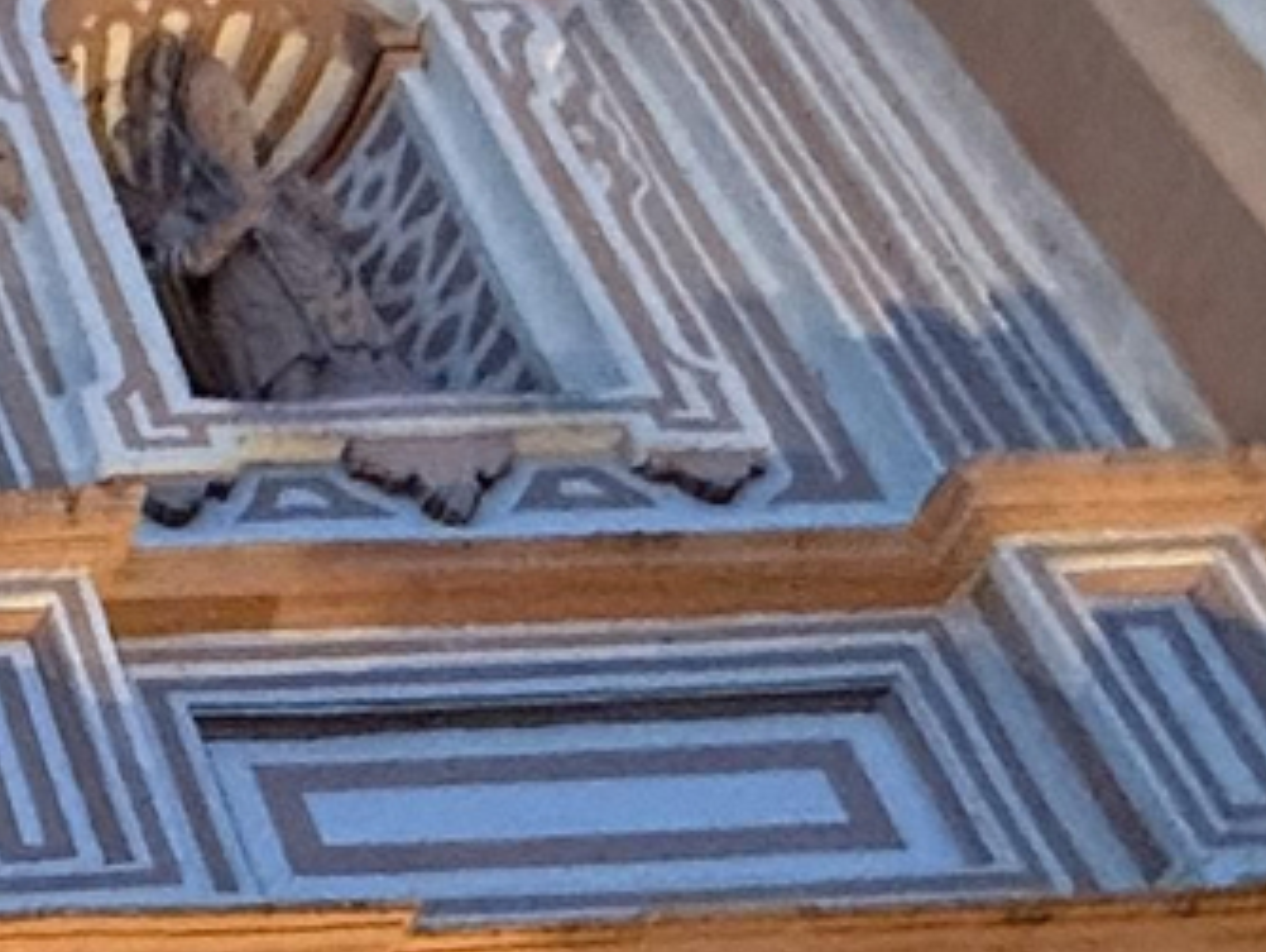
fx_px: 2452
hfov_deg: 21.7
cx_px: -853
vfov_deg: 15.6
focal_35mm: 67
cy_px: 2086
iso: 640
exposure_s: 1/50
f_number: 2.2
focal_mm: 2.22
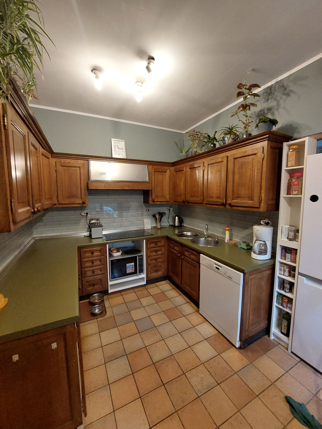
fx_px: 161
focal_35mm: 13
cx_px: 161
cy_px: 214
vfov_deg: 106.2
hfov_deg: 89.9
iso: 400
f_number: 2.2
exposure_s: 1/33
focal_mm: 1.74
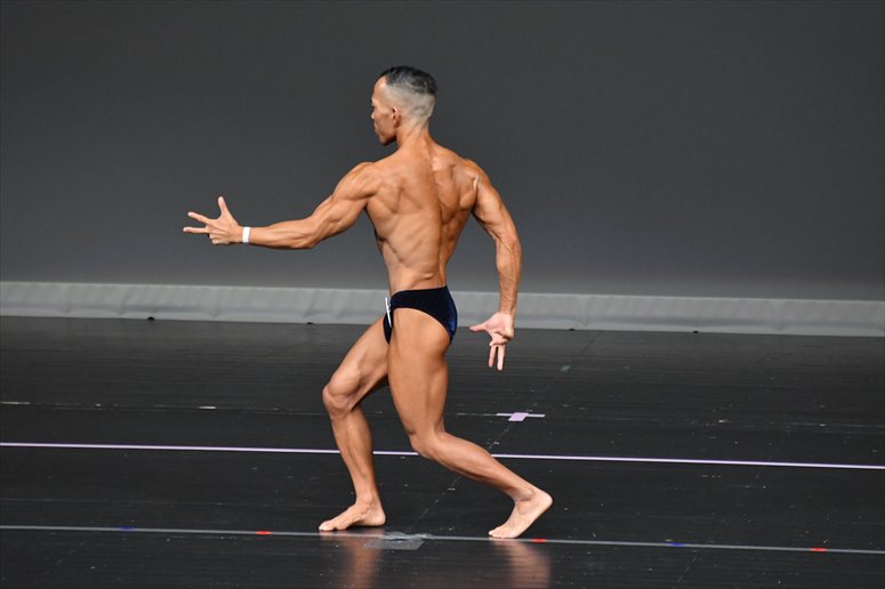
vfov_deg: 3.7
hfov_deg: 5.5
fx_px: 9214
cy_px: 294
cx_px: 442
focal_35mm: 375
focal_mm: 250
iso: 4000
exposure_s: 1/400
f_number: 5.6
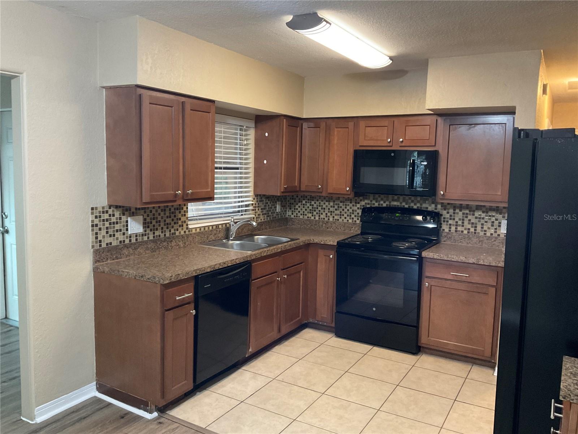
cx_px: 289
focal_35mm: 29
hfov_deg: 61.7
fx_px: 484
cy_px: 217
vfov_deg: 48.2
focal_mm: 3
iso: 320
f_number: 1.8
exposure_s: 1/40
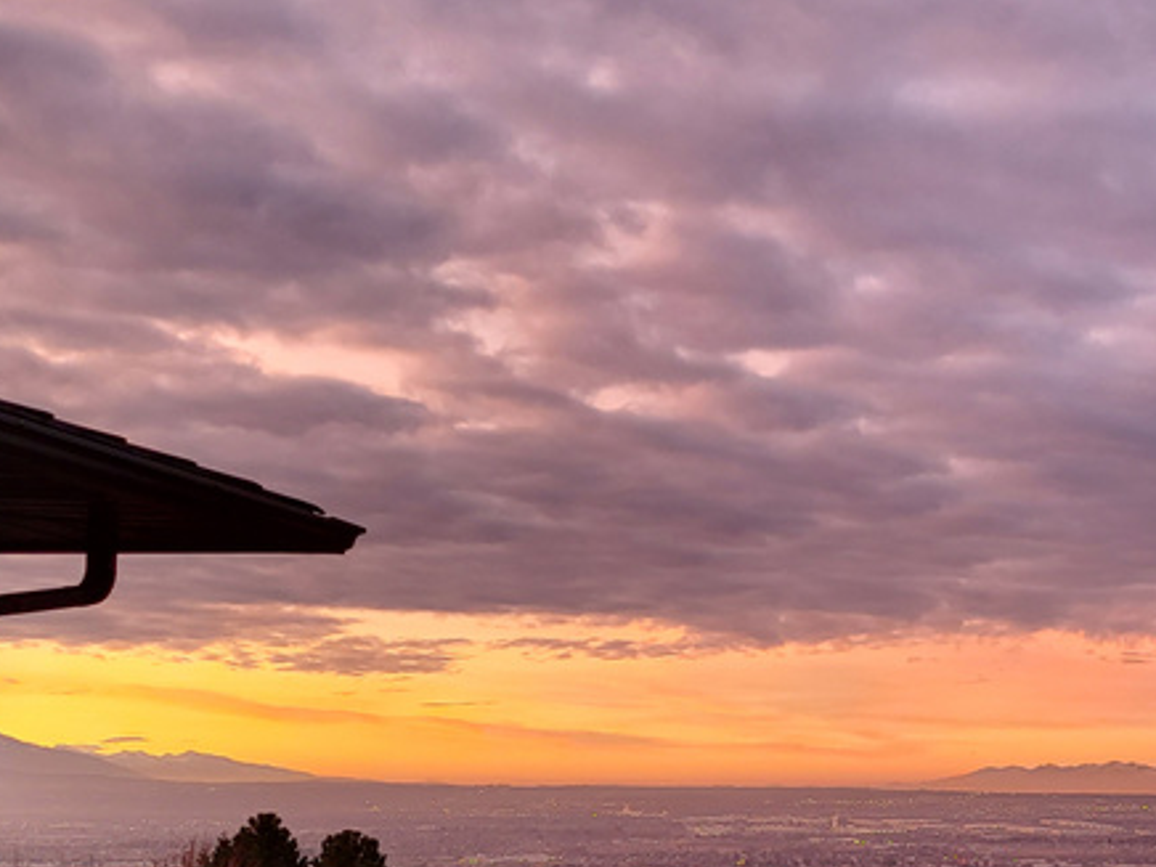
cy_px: 650
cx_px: 1021
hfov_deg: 30.4
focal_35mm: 61
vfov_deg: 23.8
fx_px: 2037
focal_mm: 5.4
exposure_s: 1/100
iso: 200
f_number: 1.8
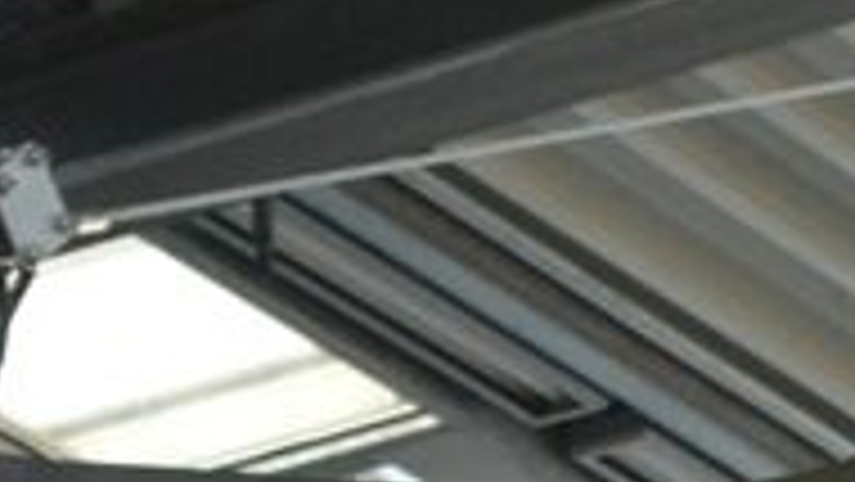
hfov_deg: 4.0
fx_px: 12019
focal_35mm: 530
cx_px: 1976
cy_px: 1029
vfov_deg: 2.3
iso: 640
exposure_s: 1/60
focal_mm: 50
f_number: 5.6
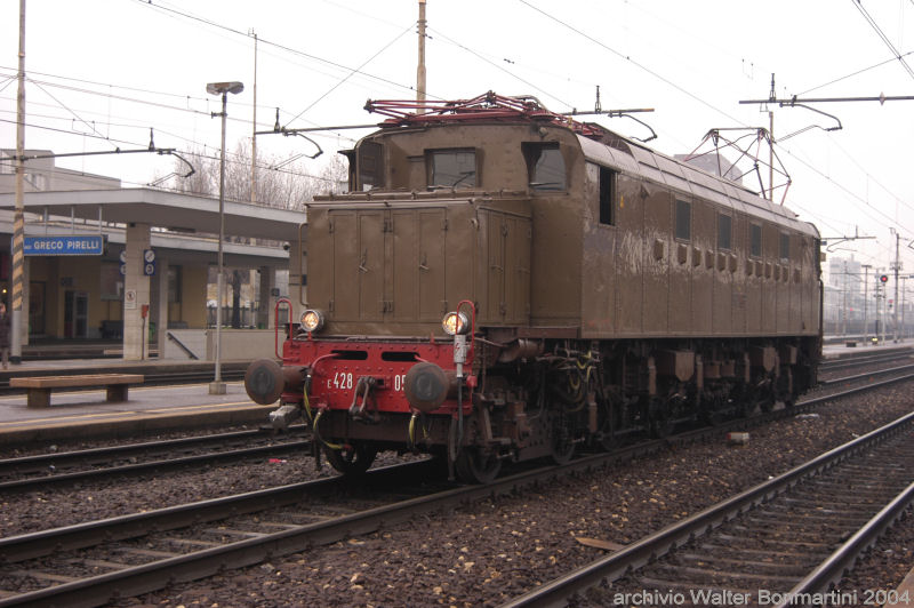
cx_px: 457
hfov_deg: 37.9
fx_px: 1332
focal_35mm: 52
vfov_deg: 25.7
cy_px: 304
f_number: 4
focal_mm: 35
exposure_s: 1/125
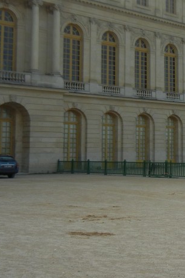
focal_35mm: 69
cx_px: 212
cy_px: 95
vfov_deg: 29.1
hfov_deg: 18.8
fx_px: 531
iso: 160
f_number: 7
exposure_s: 1/456
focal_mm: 5.4
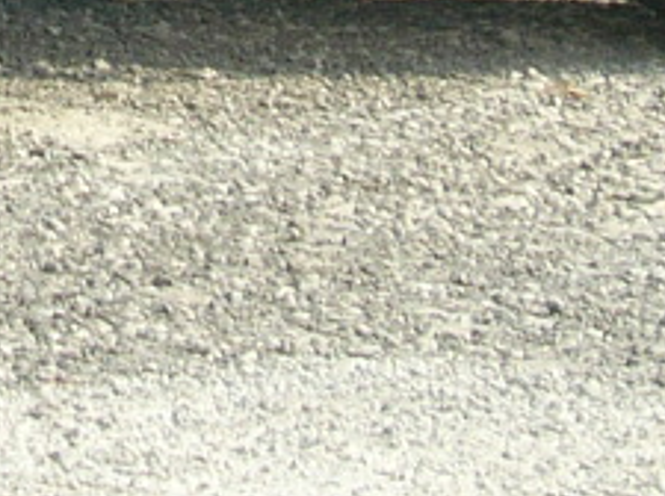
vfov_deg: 4.8
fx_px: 5792
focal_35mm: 302
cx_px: -464
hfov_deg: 6.4
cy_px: -635
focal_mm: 8.8
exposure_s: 1/40
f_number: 9.7
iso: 50
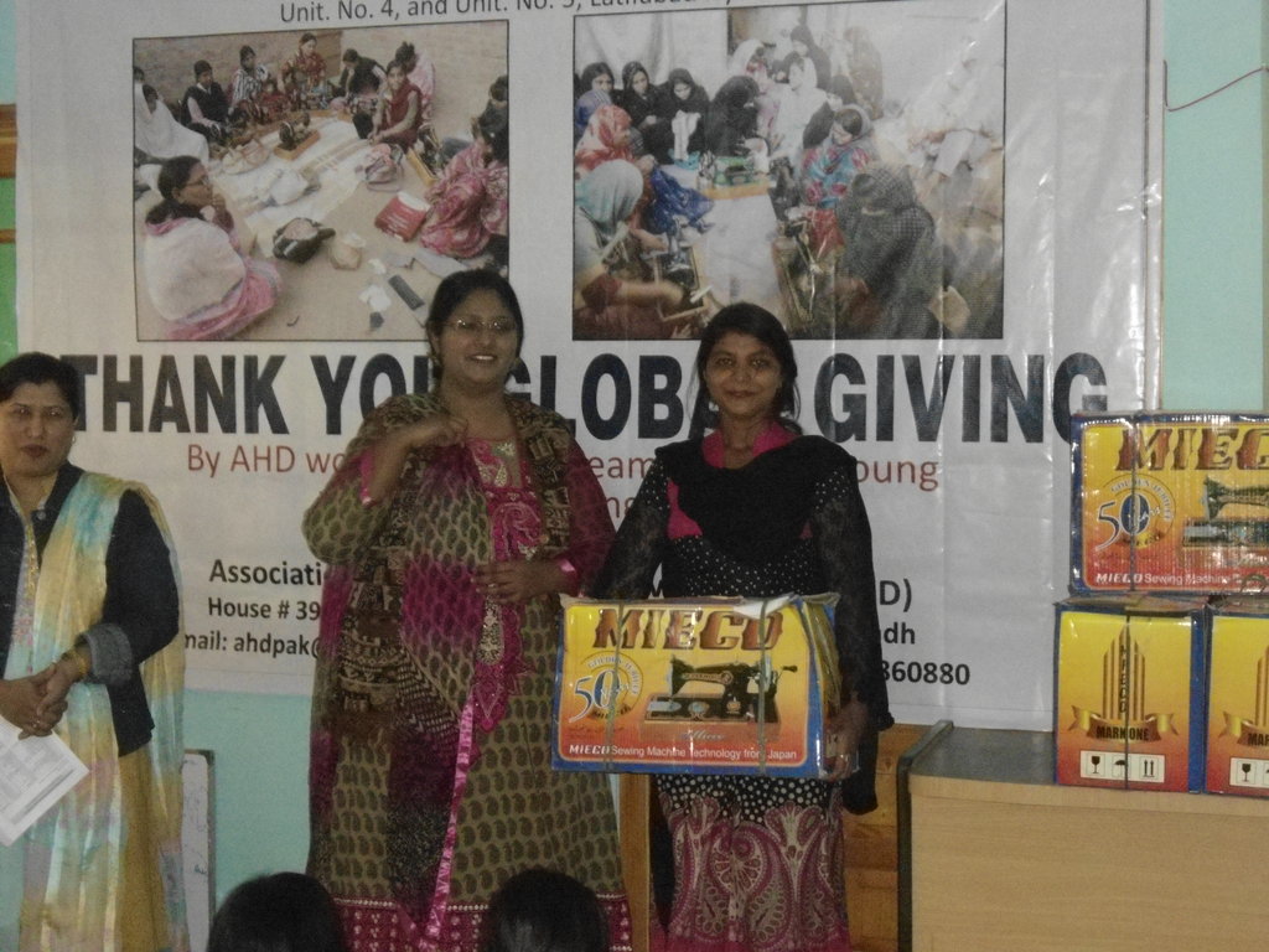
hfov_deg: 30.7
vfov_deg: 23.3
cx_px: 634
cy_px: 476
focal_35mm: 63
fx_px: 2310
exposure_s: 1/60
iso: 1600
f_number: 4.2
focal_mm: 11.2
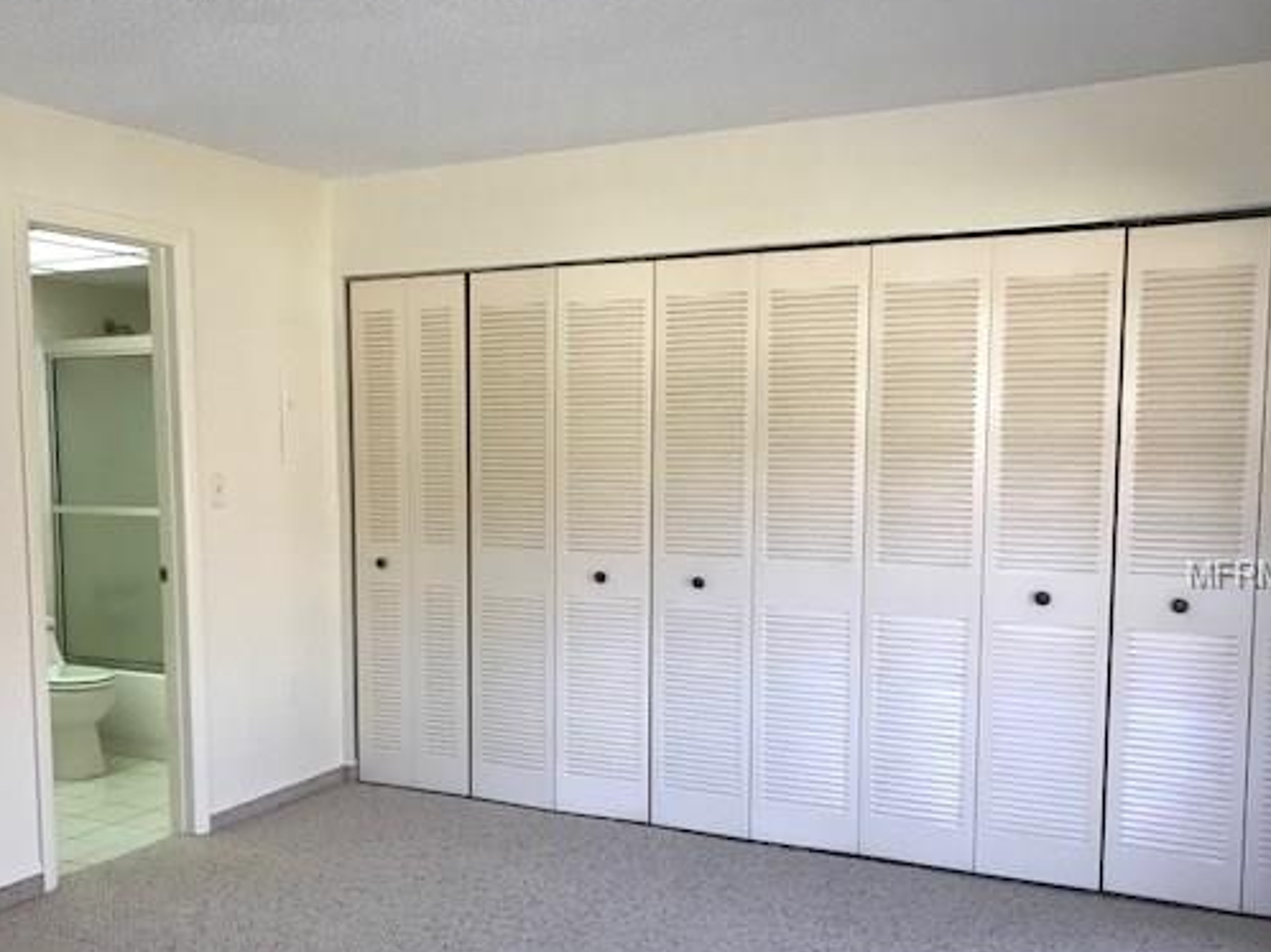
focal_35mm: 36
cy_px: 574
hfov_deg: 51.1
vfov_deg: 39.4
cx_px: 523
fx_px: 1321
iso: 32
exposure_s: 1/30
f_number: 1.8
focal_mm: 3.99
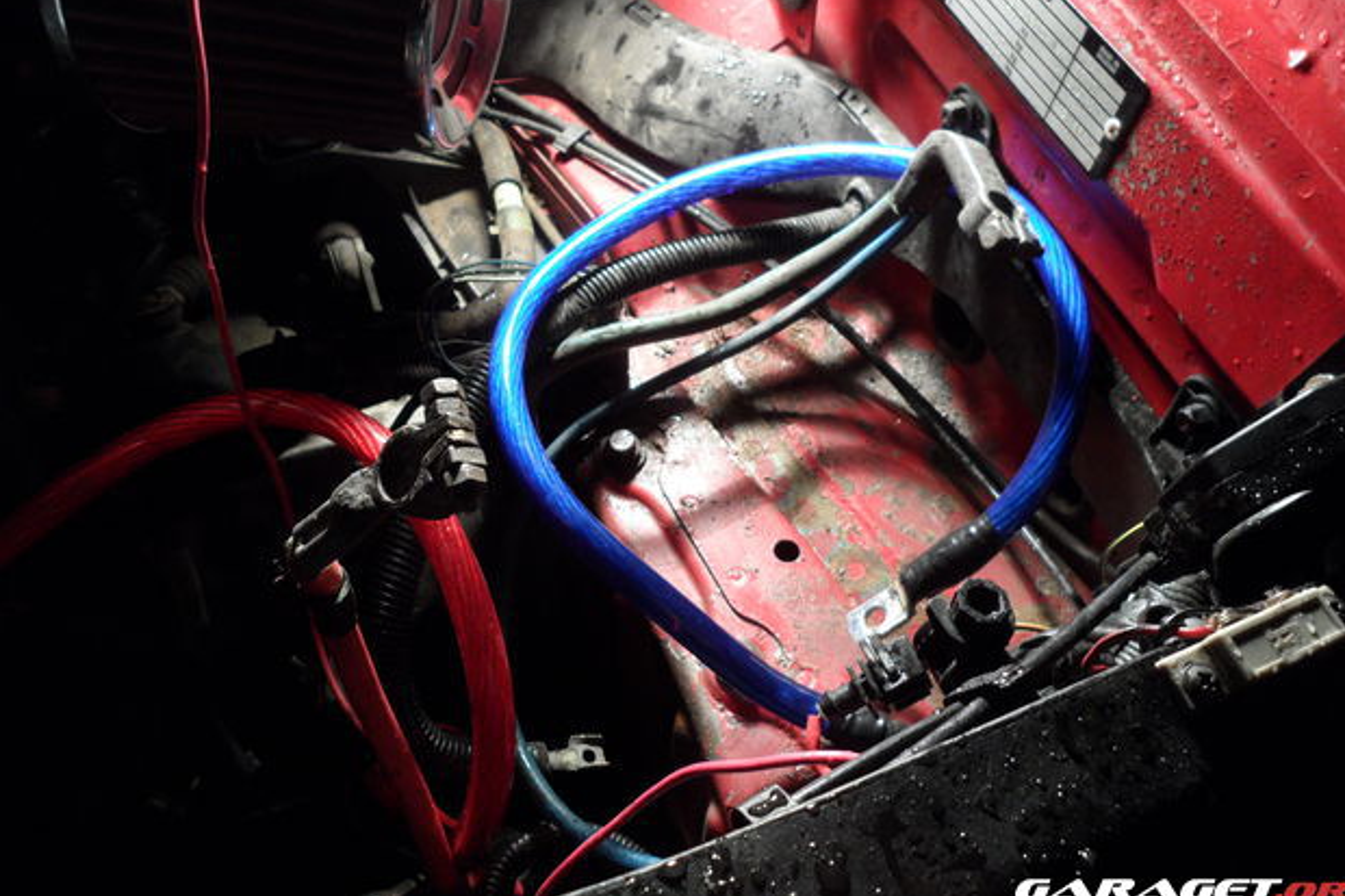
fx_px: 1083
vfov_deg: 44.8
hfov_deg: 63.7
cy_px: 391
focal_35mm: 29
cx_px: 692
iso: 200
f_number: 3.5
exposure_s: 1/30
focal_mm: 4.9
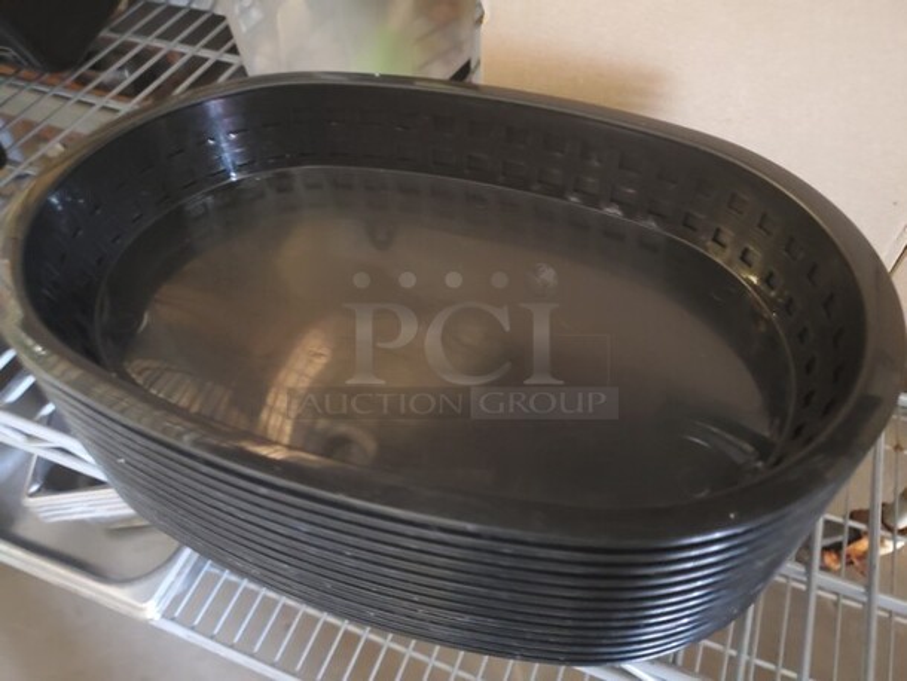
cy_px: 340
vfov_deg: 53.1
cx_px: 454
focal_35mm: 26
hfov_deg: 67.3
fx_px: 682
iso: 1250
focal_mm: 4.3
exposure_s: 1/7
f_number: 1.5
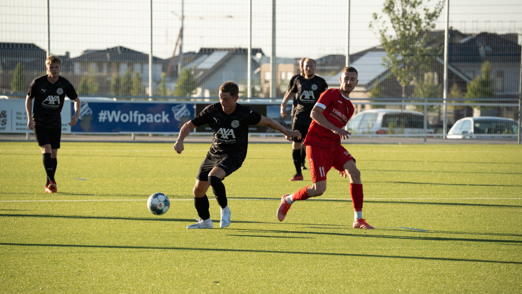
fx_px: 4153
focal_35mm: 300
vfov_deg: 4.1
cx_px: 261
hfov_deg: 7.2
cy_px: 160
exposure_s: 1/1000
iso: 1000
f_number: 9
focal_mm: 286
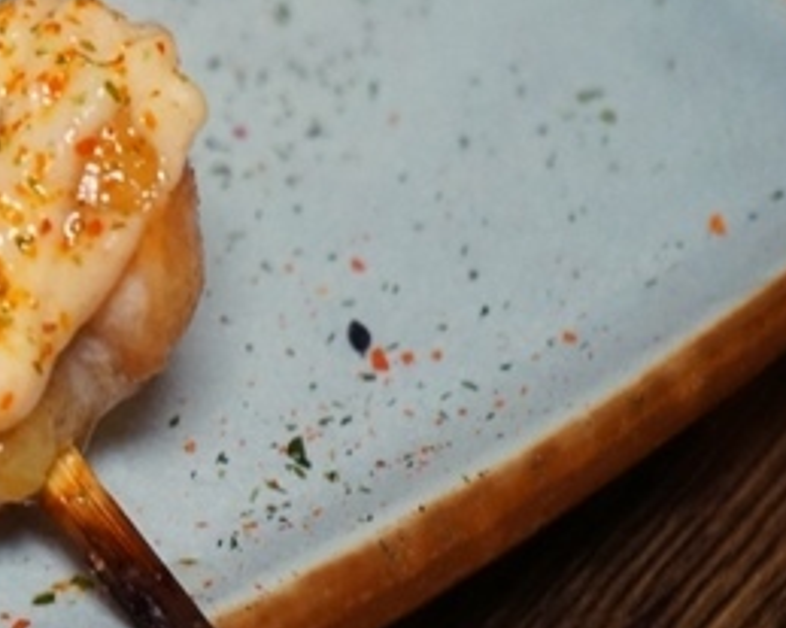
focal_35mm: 203
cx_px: -255
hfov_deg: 9.3
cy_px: 29
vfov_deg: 7.6
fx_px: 4721
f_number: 5.6
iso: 2500
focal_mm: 70
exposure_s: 1/80
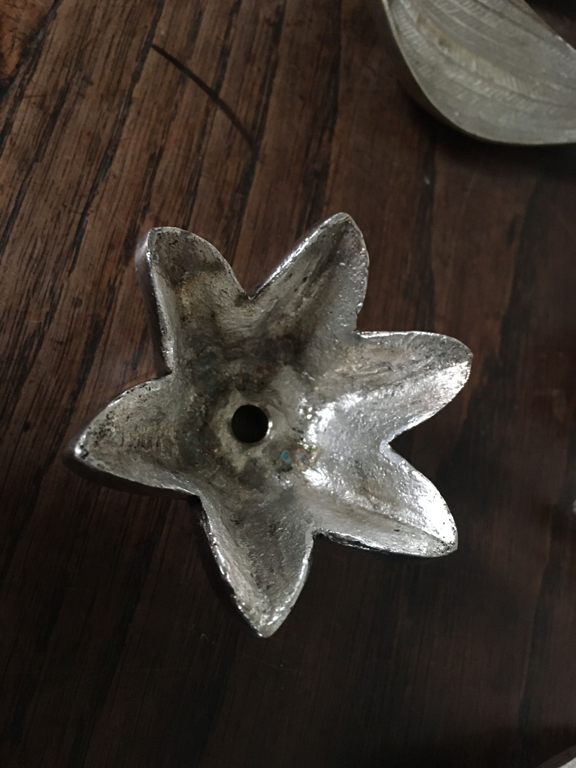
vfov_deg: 61.7
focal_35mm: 29
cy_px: 384
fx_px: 643
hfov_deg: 48.2
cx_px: 288
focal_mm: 4.15
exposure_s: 1/17
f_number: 2.2
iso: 400
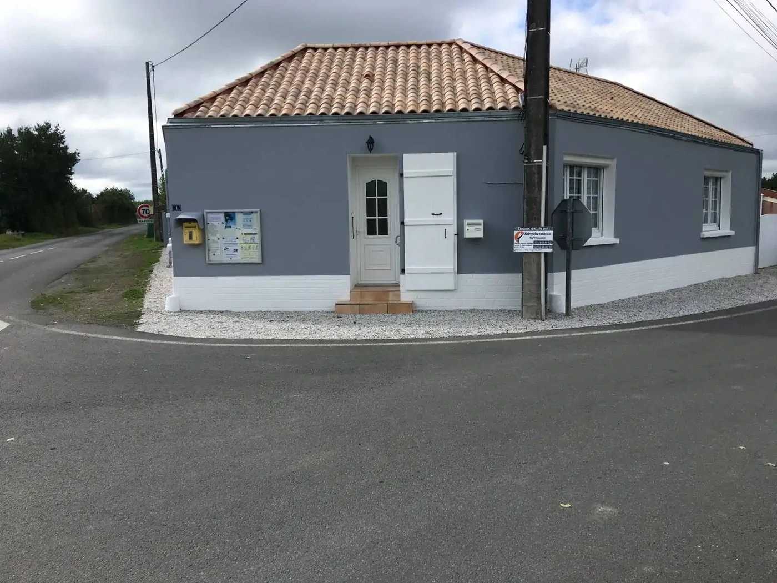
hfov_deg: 61.7
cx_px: 388
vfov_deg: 48.2
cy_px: 292
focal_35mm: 29
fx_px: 651
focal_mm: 4.15
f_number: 2.2
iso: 25
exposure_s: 1/1789
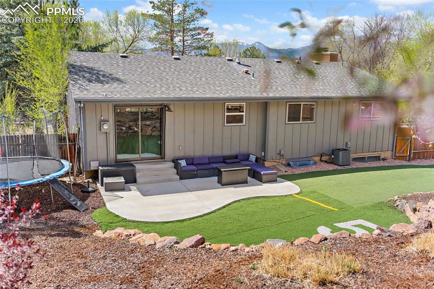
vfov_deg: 42.3
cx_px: 217
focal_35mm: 31
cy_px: 144
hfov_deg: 60.3
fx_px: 374
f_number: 2.8
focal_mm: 31
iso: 100
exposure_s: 1/400
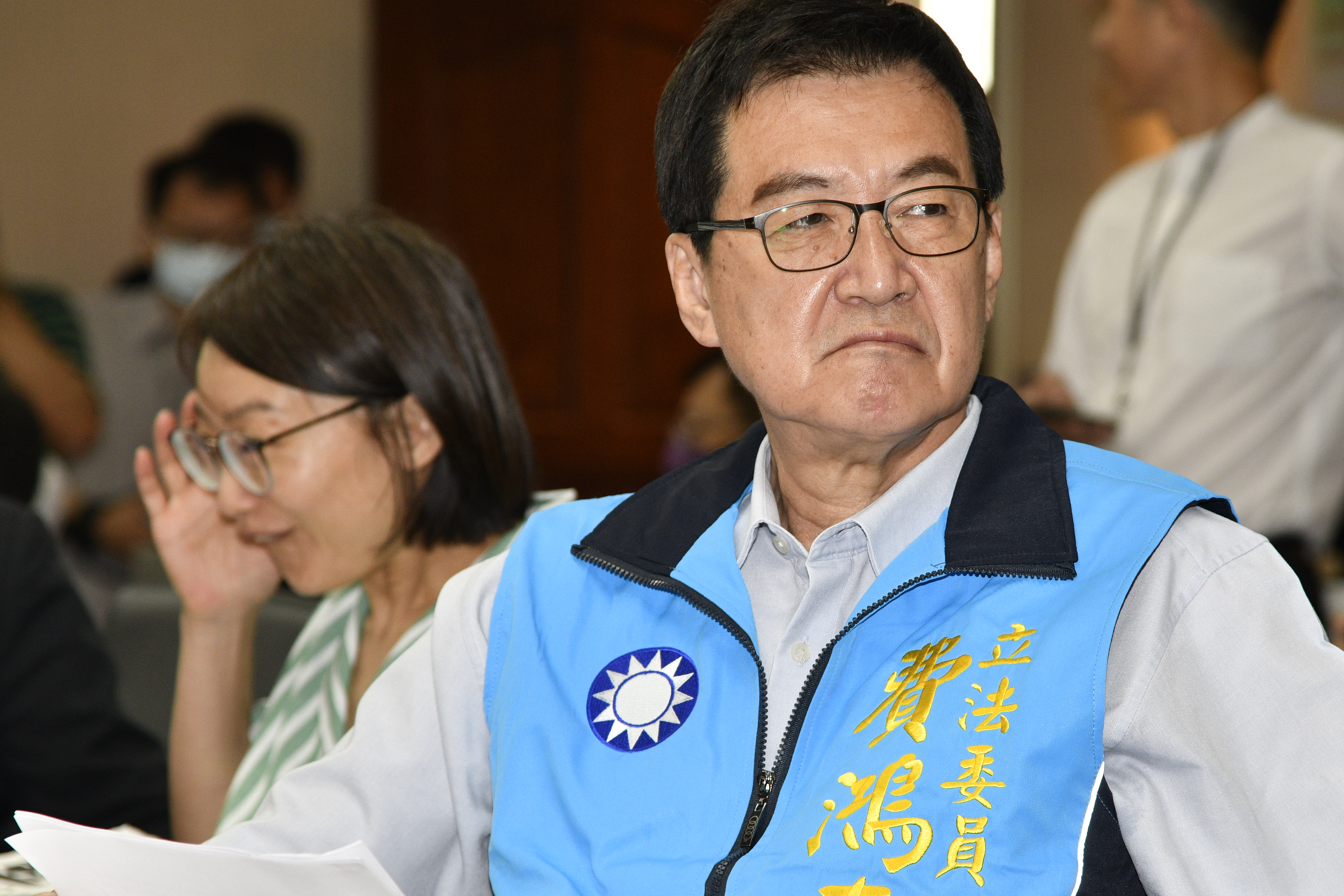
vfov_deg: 7.4
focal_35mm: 185
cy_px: 511
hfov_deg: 11.1
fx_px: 6906
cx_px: 839
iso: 800
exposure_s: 1/125
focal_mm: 120
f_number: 5.6
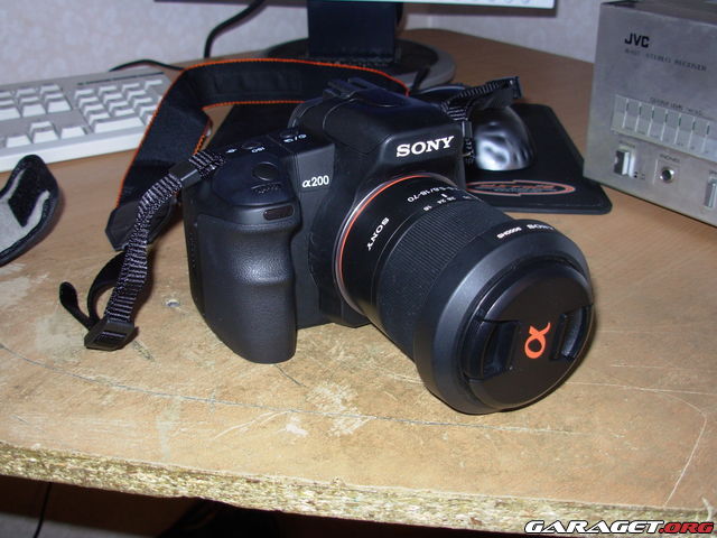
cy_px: 269
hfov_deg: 49.0
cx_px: 358
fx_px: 787
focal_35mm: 38
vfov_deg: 37.7
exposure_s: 1/32
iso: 50
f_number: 2.9
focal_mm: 6.3
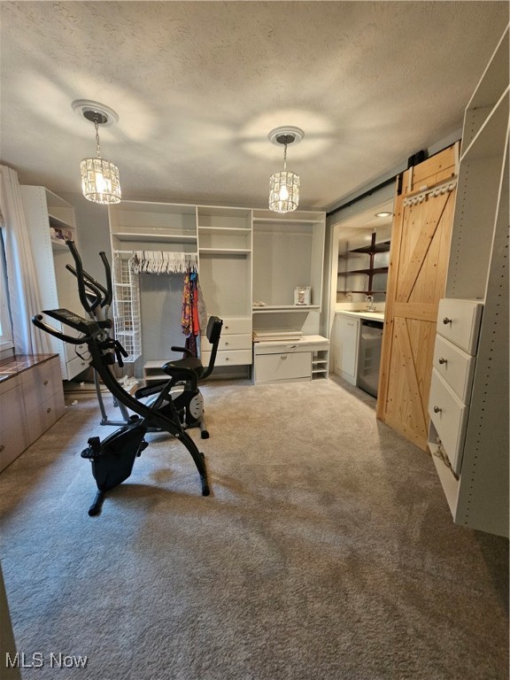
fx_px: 255
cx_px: 255
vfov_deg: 106.2
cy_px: 340
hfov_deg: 89.9
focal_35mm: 13
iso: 400
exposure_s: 1/40
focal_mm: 2.2
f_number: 2.2
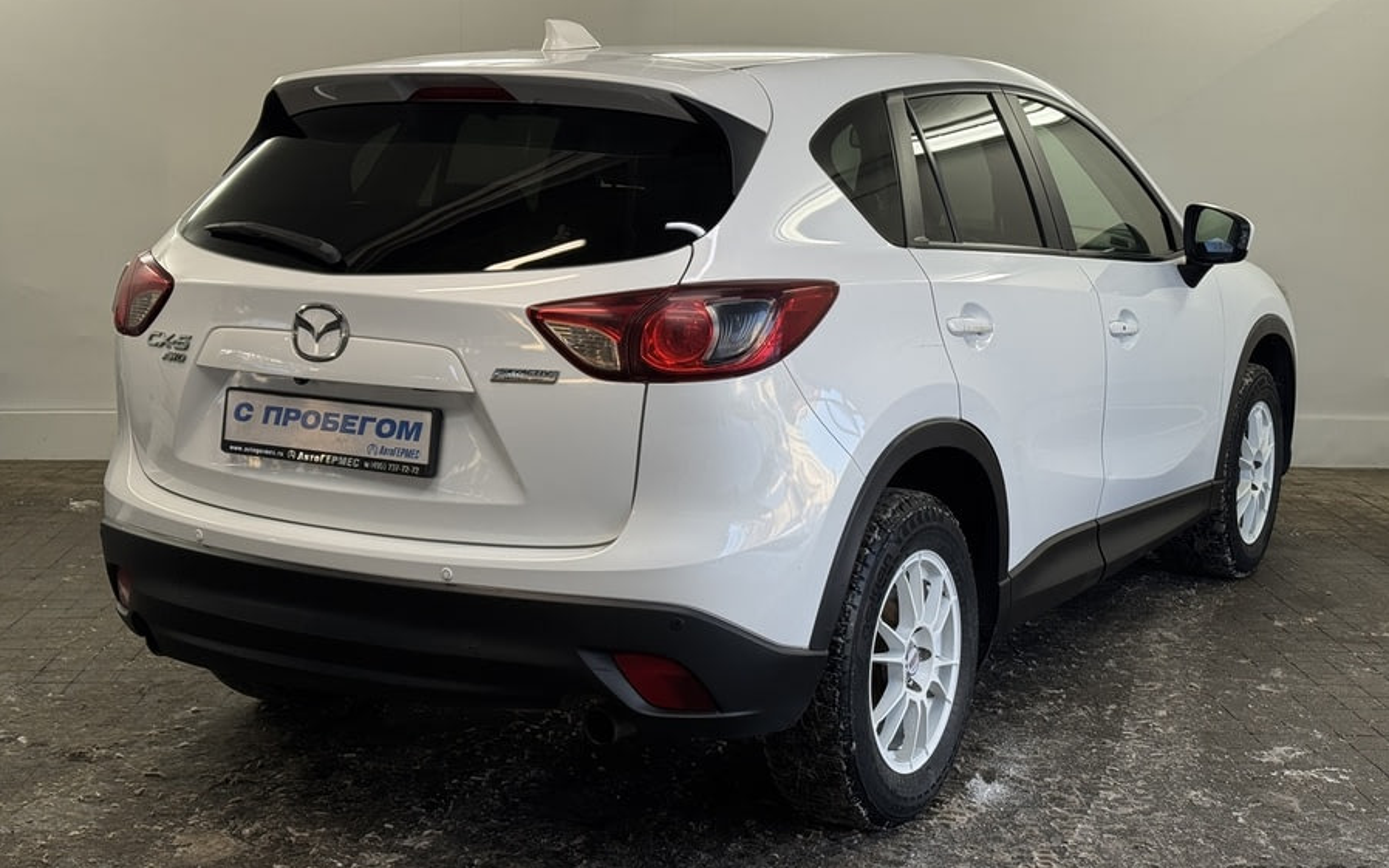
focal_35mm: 51
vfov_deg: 25.3
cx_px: 694
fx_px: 1930
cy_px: 388
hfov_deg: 39.6
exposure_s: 1/261
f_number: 1.78
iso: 64
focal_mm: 6.76
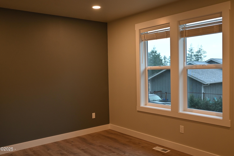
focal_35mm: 35
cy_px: 78
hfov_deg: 54.5
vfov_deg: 37.8
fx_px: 227
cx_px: 117
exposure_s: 1/160
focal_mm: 35
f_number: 2.8
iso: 400
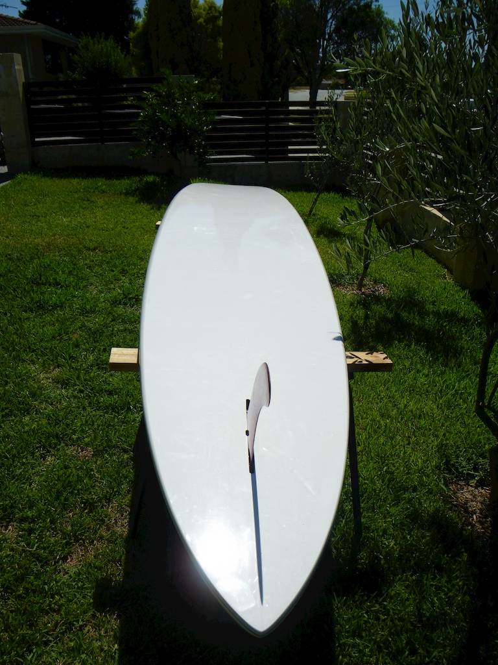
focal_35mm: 28
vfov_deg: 63.4
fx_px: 537
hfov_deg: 49.7
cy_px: 332
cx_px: 249
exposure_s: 1/1000
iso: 50
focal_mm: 5
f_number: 4.2
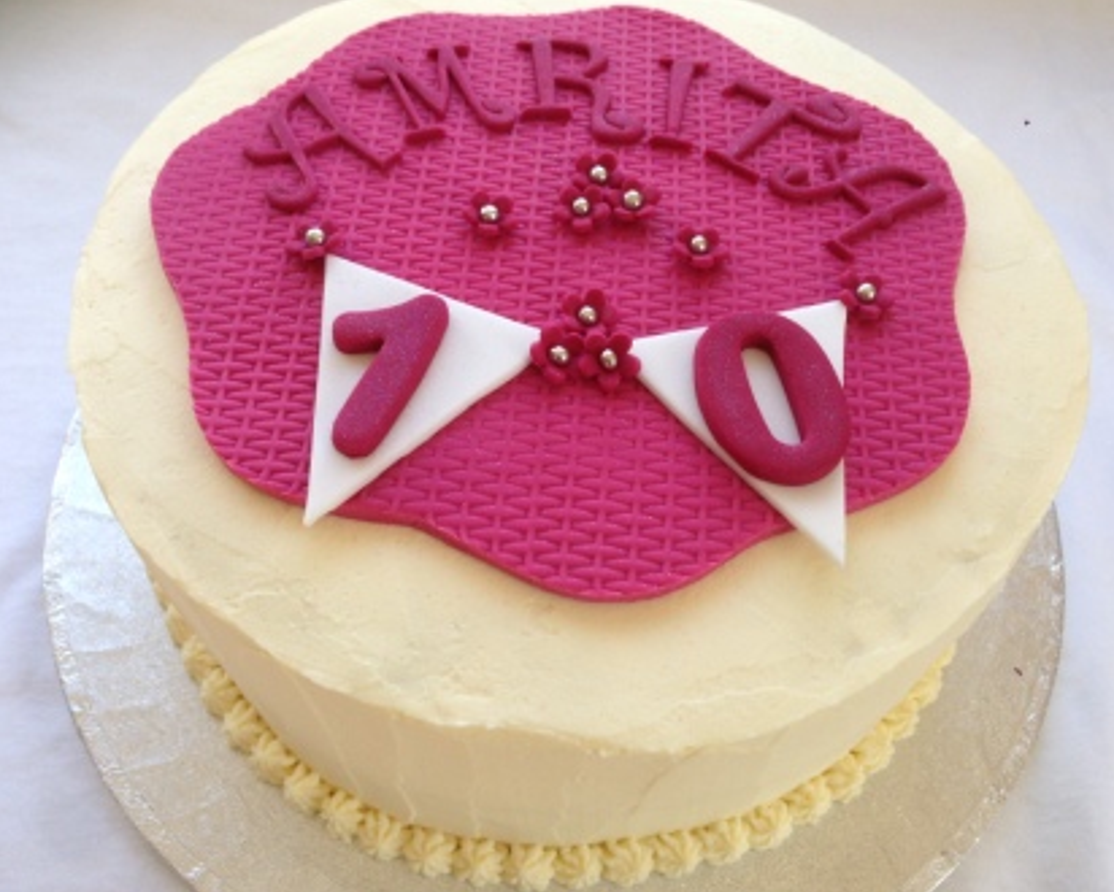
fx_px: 1155
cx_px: 573
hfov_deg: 51.5
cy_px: 441
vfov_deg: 42.3
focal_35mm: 35
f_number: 2.4
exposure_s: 1/120
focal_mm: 4.12
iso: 64
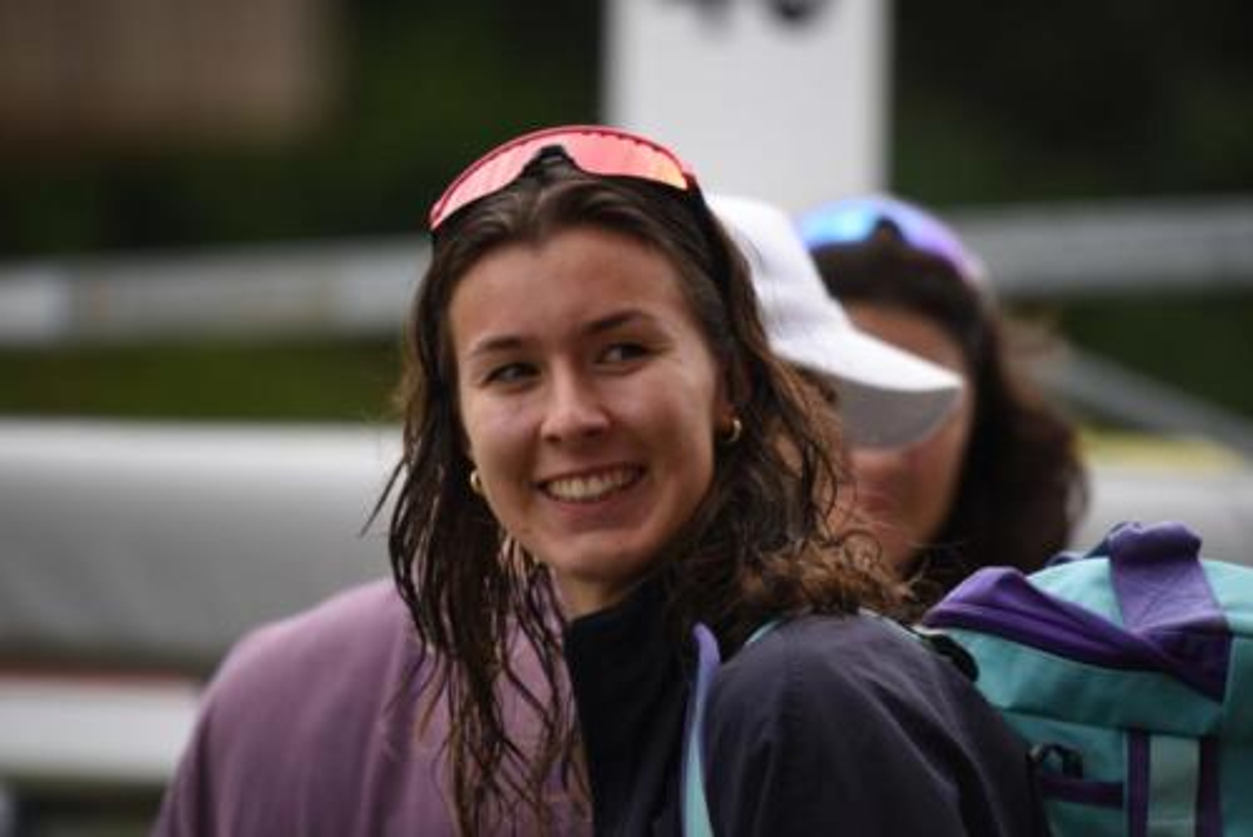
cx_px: 626
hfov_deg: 5.2
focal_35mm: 400
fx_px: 13930
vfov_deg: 3.4
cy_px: 418
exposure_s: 1/1250
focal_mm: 400
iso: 500
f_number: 5.6
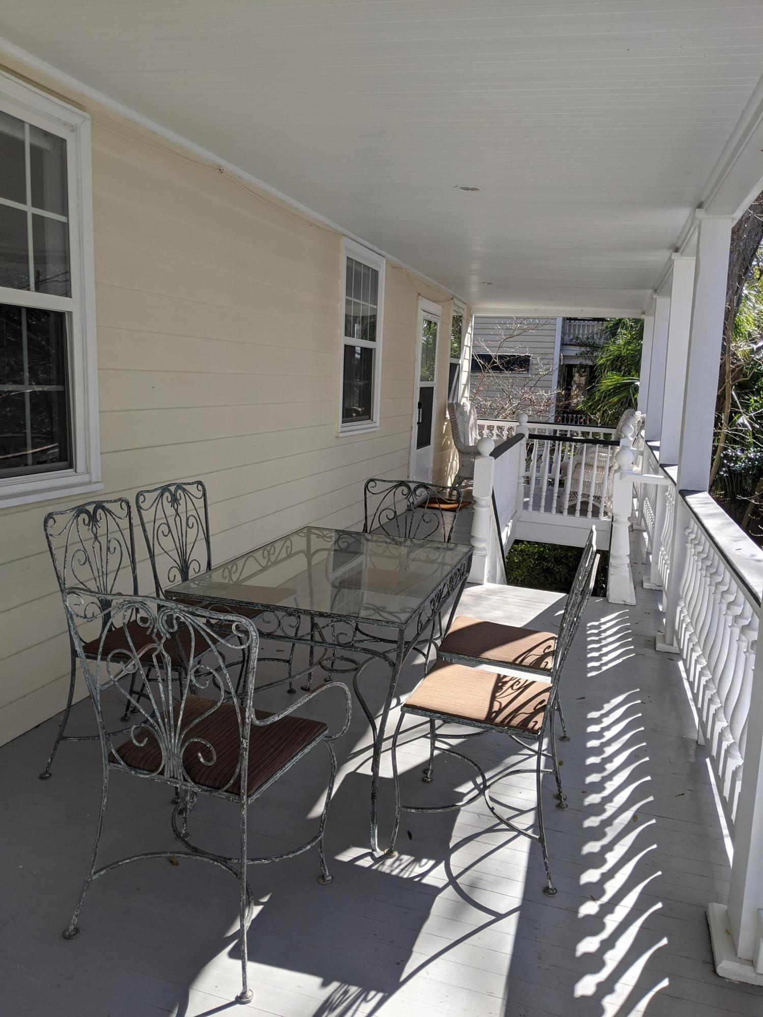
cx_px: 382
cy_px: 508
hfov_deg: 51.4
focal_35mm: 27
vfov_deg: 65.3
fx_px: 794
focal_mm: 4.44
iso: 50
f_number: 1.8
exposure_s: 1/1174
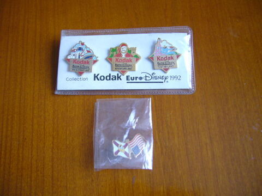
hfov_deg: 52.6
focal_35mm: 35
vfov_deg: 40.7
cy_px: 98
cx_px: 131
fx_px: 265
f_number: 2.8
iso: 160
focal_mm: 5.8
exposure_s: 1/15
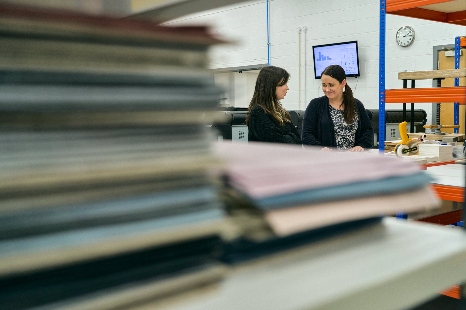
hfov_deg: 48.5
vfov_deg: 33.4
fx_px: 518
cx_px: 233
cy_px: 155
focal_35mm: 40
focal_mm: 40
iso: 1250
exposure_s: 1/200
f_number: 4.5
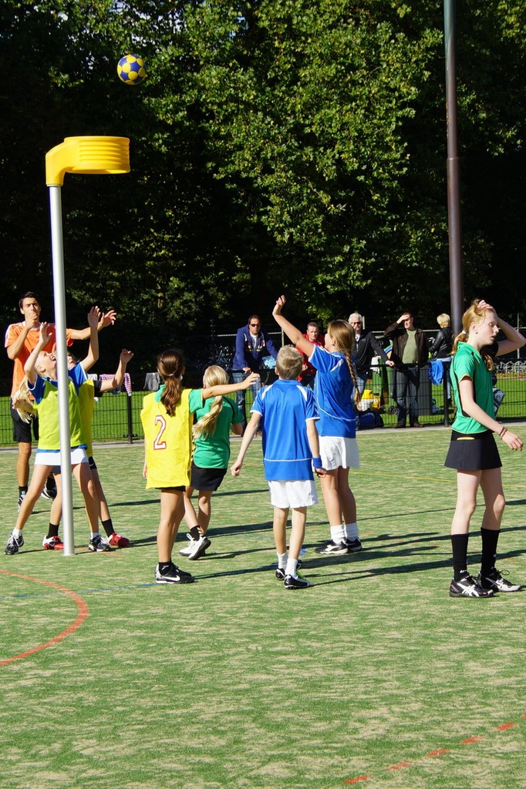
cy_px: 394
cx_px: 263
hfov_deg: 18.2
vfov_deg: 27.0
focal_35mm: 75
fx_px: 1645
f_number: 6.3
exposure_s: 1/500
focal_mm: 50
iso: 100
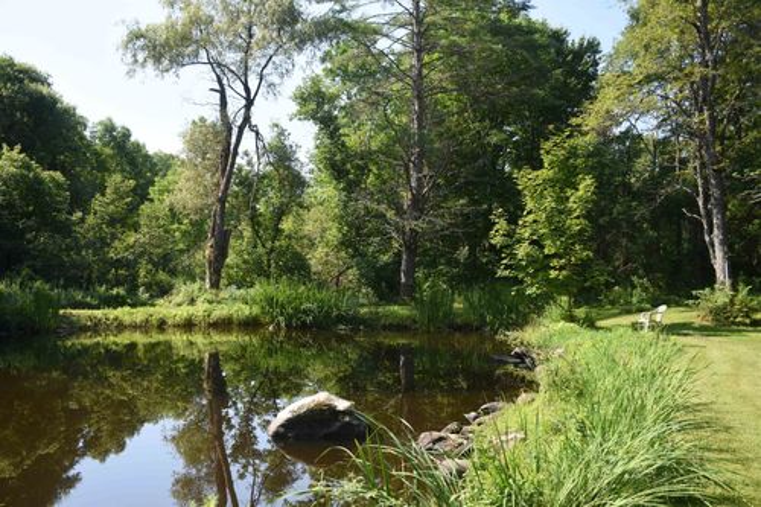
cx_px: 380
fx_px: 634
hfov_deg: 61.9
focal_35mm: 30
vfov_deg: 43.6
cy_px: 254
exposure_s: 1/100
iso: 100
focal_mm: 20
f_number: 5
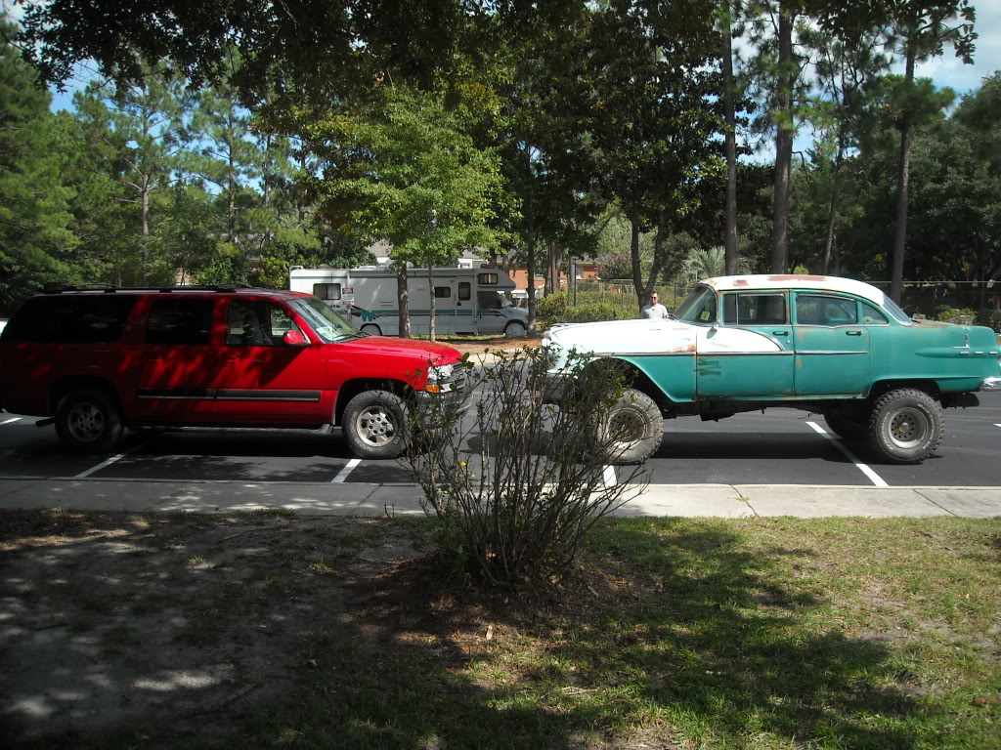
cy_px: 375
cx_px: 500
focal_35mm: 35
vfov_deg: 40.7
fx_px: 1012
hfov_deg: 52.6
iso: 64
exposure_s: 1/184
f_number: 5.6
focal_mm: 5.7
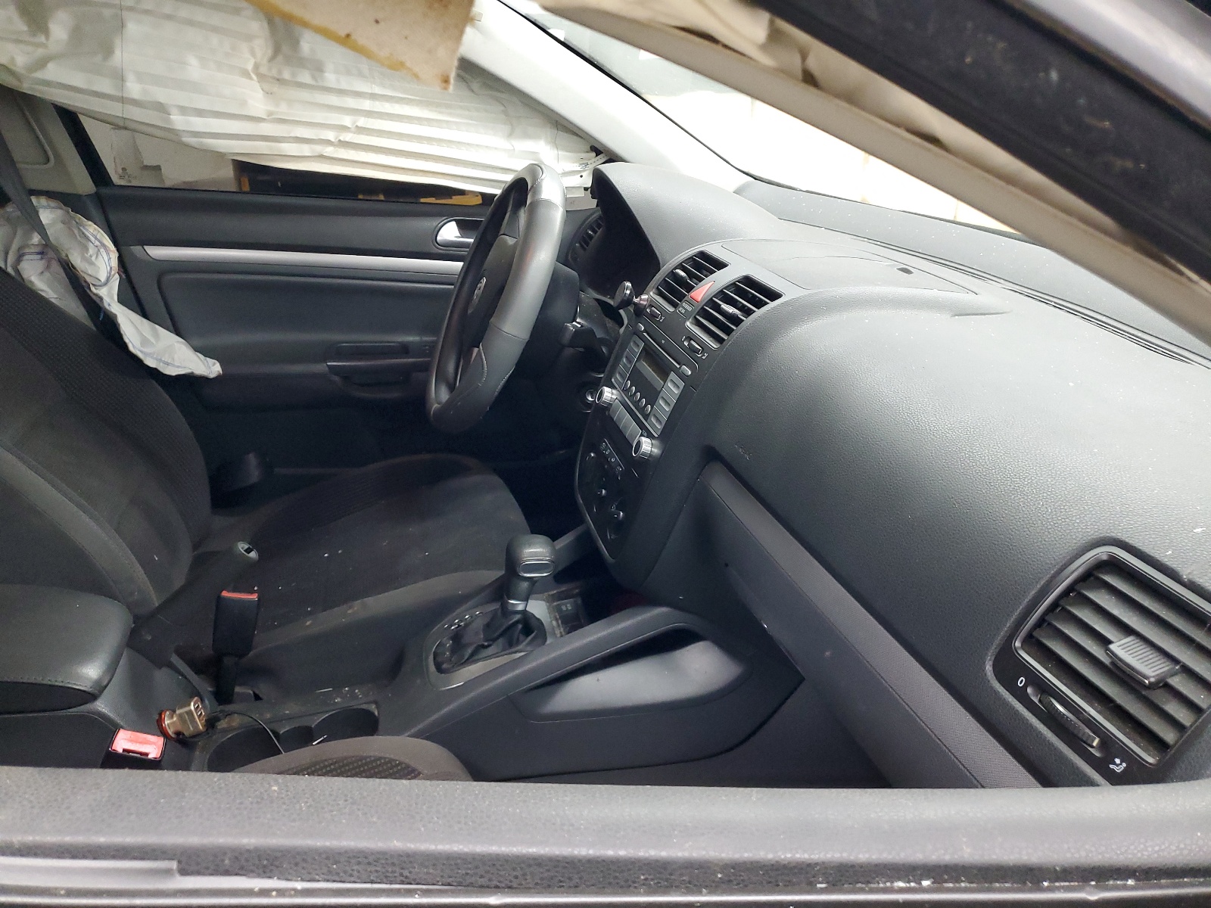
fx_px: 910
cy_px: 454
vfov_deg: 53.1
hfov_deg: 67.3
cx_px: 606
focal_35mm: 26
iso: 293
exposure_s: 1/40
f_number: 1.5
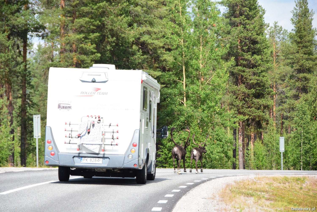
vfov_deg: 7.6
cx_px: 158
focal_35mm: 180
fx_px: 1585
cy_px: 106
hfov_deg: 11.4
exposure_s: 1/4000
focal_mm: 120
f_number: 5.3
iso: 2000
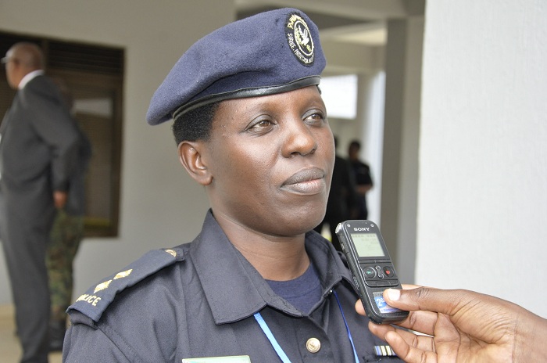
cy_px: 182
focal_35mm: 72
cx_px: 274
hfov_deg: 28.1
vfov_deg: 18.9
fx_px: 1092
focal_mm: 48
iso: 1000
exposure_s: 1/200
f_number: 6.3
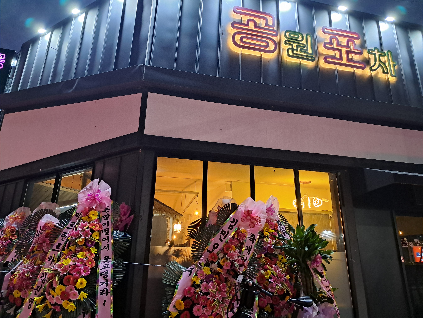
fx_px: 330
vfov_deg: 51.4
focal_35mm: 27
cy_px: 159
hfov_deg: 65.3
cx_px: 212
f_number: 1.8
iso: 500
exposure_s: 1/40
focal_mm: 4
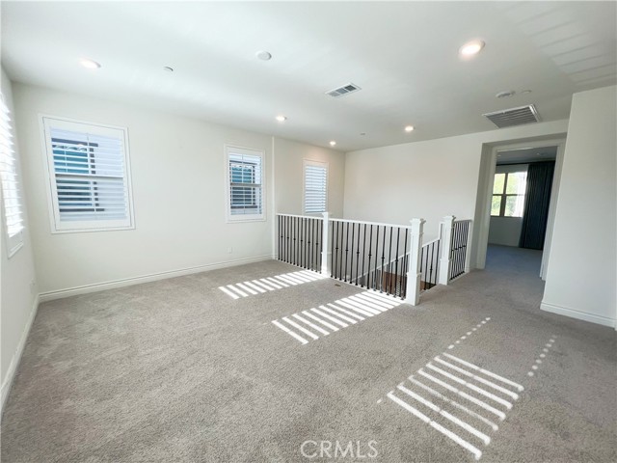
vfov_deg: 89.9
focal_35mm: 13
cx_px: 308
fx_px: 232
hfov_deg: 106.2
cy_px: 232
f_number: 1.8
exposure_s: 1/121
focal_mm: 1.57
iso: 32
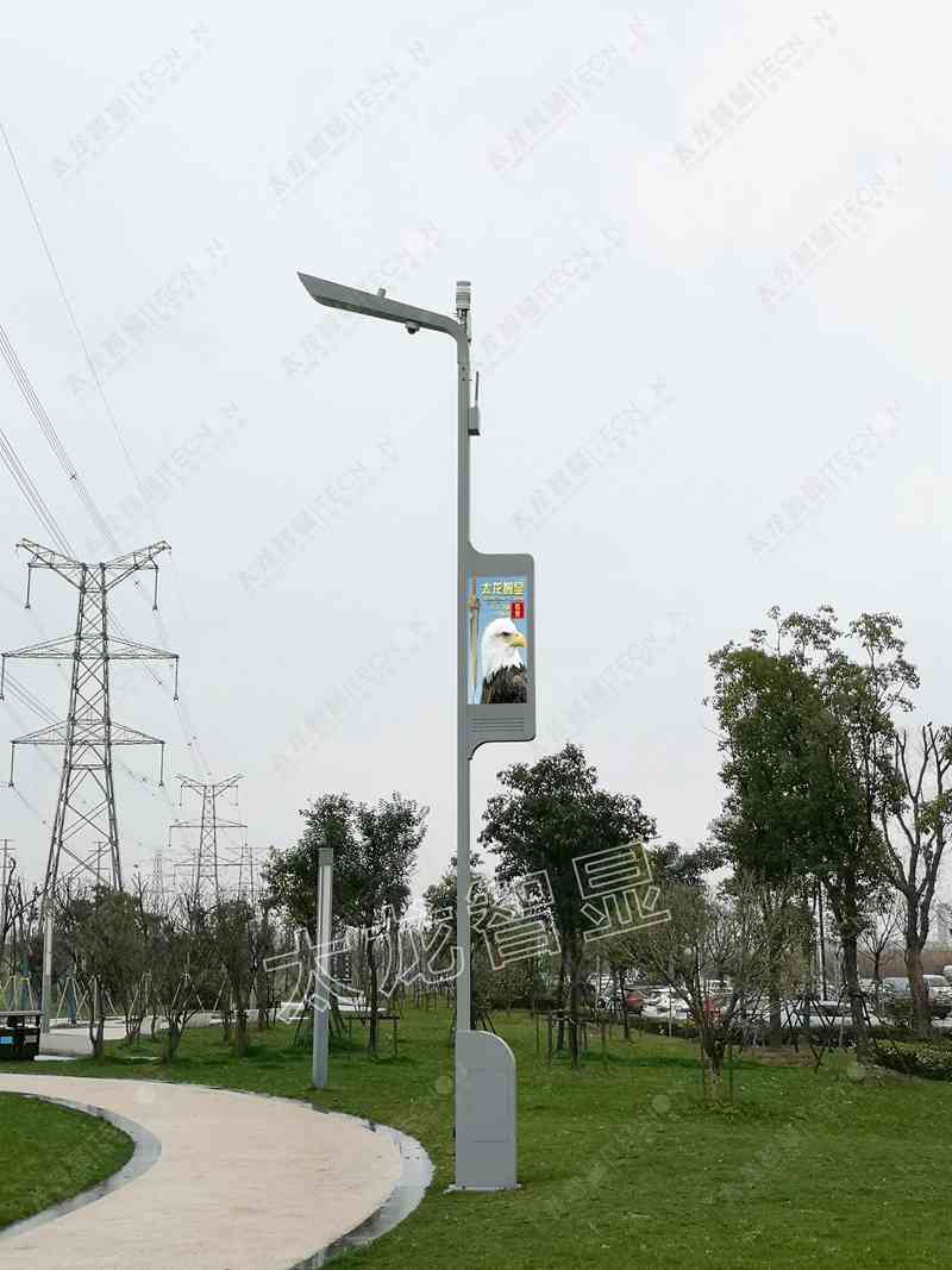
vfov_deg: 36.8
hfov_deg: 28.0
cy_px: 635
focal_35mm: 52
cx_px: 476
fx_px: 1907
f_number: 1.8
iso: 50
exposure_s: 1/1443
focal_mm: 3.95
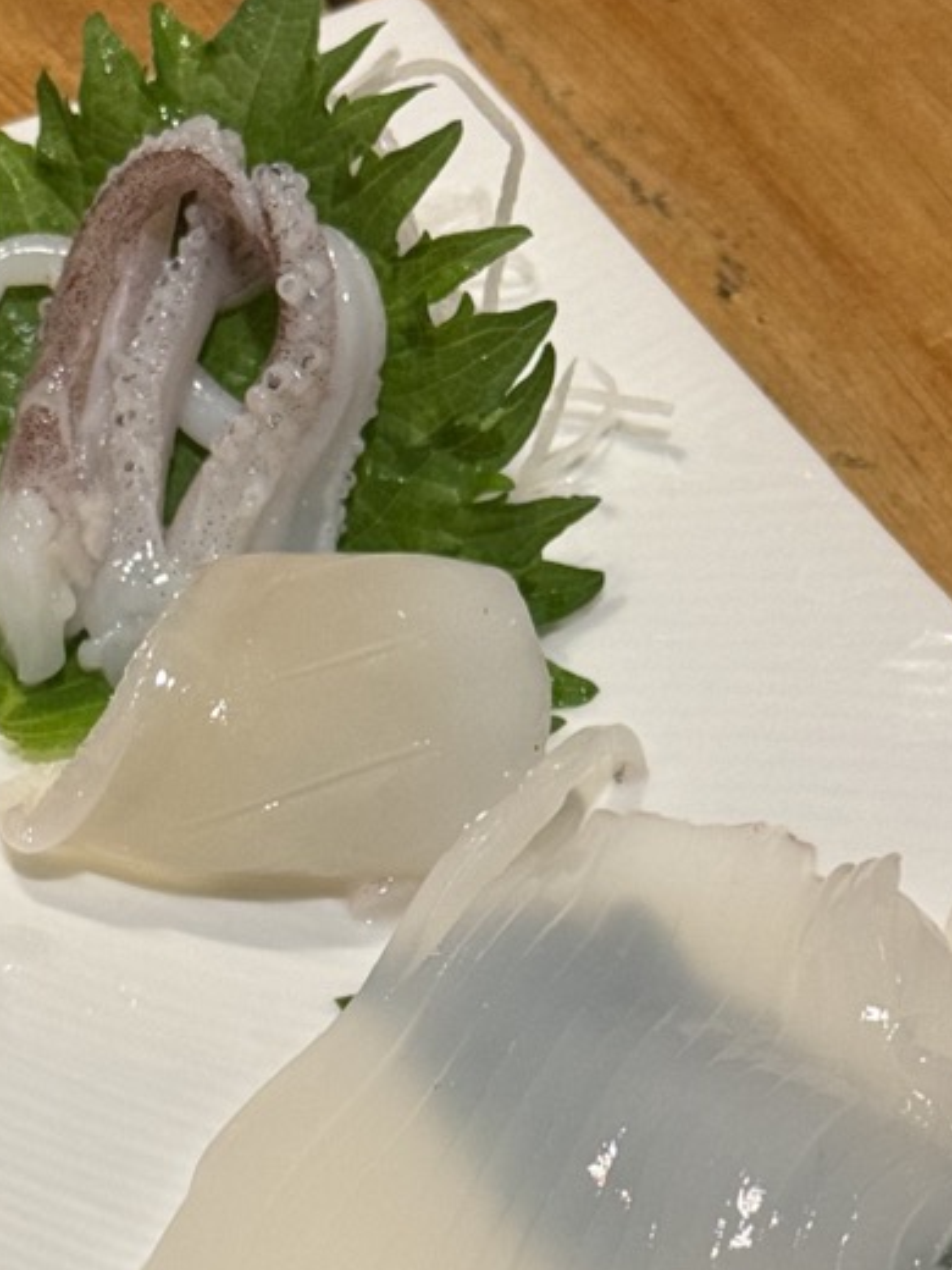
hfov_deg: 11.7
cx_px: 46
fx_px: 4620
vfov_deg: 15.4
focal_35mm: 126
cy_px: 1181
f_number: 1.78
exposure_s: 1/40
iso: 200
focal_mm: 6.76
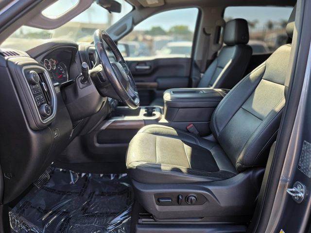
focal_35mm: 23
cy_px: 116
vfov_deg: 58.9
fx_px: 207
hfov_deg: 73.9
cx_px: 156
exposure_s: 1/120
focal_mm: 6.3
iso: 20
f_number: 1.7
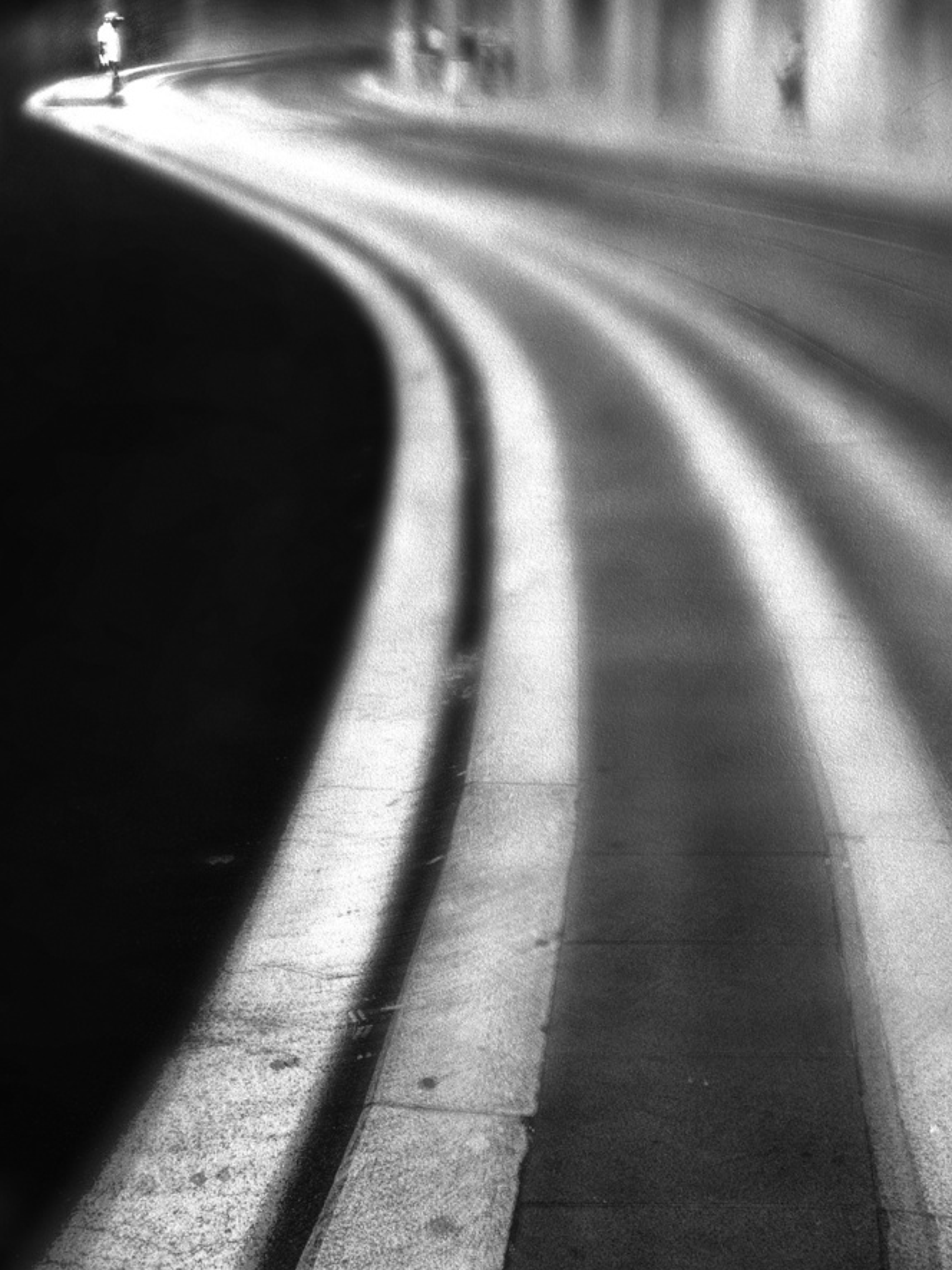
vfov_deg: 49.0
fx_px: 1394
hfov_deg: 37.7
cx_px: 475
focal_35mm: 38
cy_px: 615
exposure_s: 1/100
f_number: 8
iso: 100
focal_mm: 35
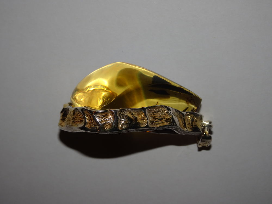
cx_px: 136
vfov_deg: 22.3
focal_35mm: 66
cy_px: 102
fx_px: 519
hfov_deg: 29.4
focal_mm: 11.32
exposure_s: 1/60
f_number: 4.5
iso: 80
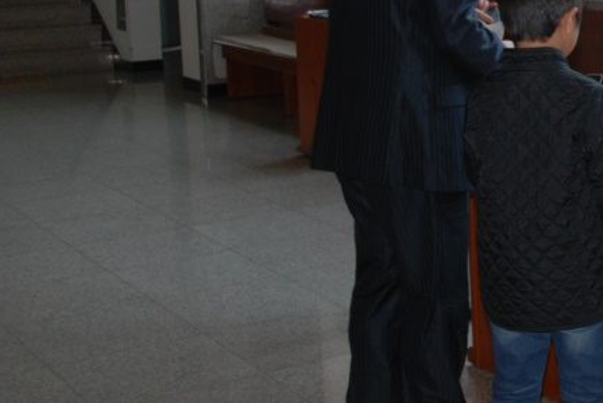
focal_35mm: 79
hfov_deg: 23.7
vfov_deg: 17.2
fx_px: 1324
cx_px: 695
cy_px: 97
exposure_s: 1/60
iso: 200
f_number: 3.8
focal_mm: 22
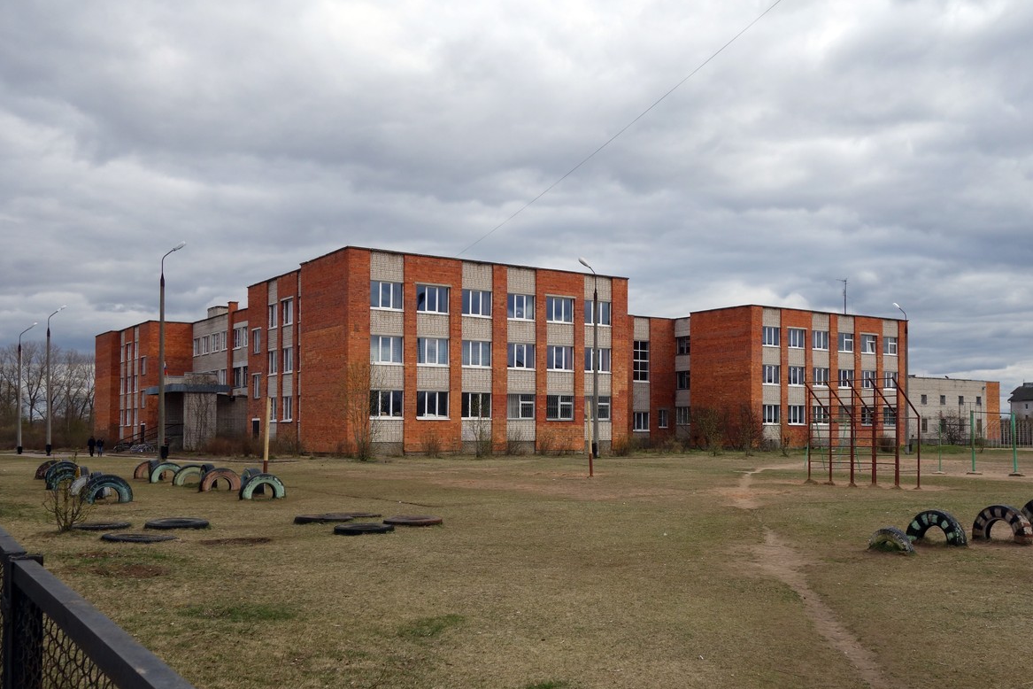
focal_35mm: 36
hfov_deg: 52.9
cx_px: 605
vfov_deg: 36.8
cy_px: 383
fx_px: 1033
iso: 125
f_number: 5.6
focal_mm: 11.32
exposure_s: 1/500
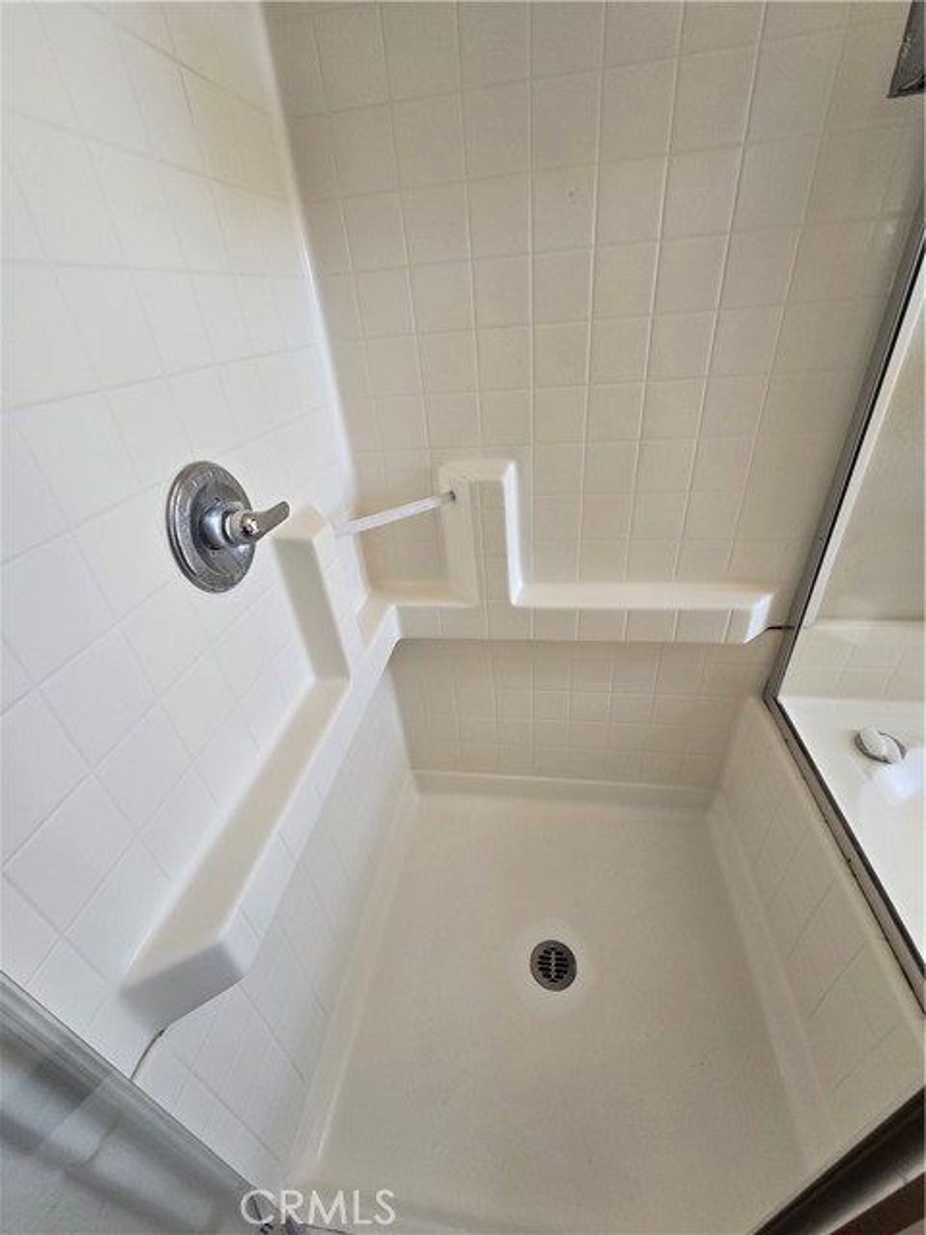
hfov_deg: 89.9
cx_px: 463
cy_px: 618
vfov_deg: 106.2
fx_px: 464
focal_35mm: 13
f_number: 2.2
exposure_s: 1/60
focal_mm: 2.2
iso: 125
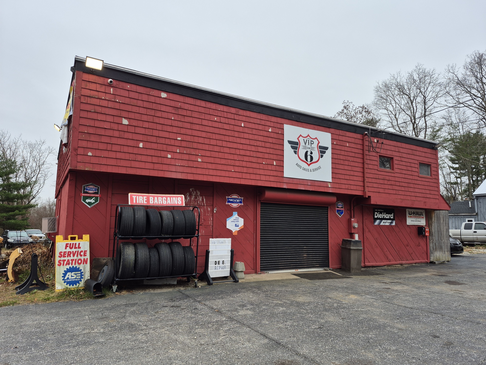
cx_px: 243
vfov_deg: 58.9
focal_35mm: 23
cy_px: 182
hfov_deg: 73.9
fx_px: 323
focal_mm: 5.4
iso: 25
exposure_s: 1/233
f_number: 1.8
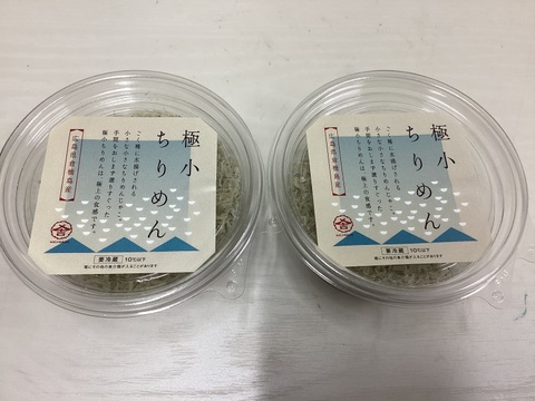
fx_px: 479
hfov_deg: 58.4
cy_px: 200
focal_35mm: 31
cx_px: 268
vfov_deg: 45.4
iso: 64
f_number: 2.4
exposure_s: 1/100
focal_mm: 3.3
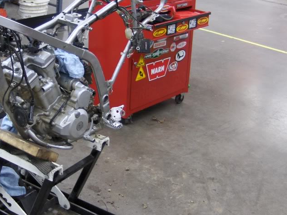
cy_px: 84
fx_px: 473
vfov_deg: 25.6
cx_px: 61
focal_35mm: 57
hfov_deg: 32.9
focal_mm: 7.5
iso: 200
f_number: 2.8
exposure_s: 1/13.6
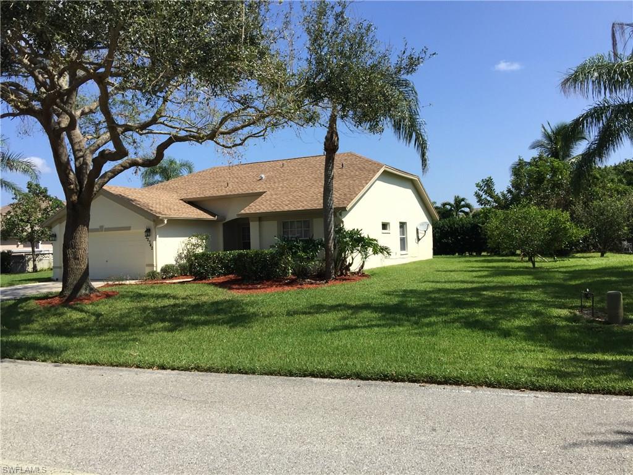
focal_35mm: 29
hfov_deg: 61.7
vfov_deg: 48.2
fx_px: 530
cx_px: 316
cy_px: 238
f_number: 2.2
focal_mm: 4.15
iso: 32
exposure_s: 1/1464
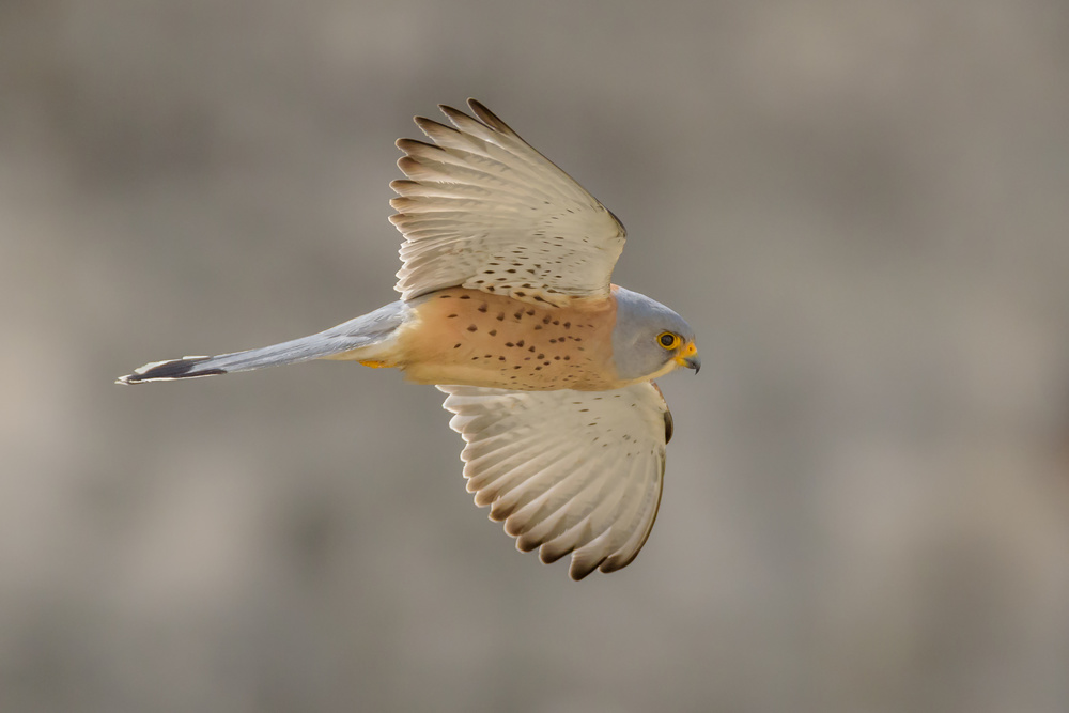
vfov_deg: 2.3
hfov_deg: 3.4
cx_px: 534
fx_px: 17818
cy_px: 356
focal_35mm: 600
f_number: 8
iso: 1600
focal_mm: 600
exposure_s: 1/2500
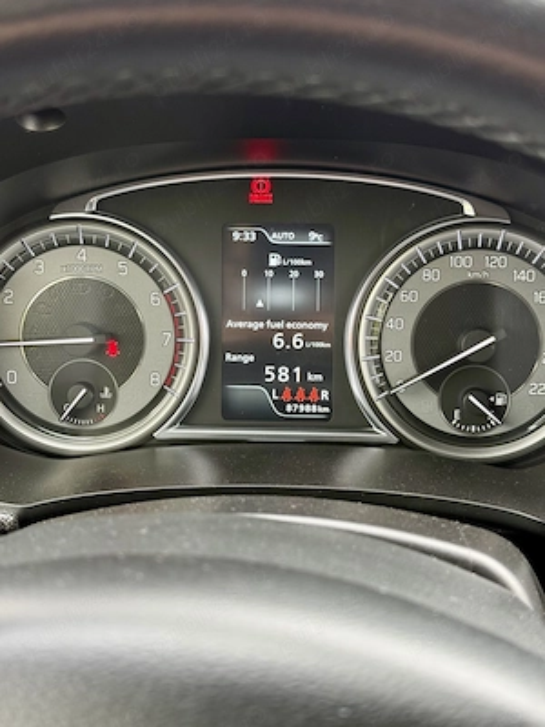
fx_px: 1008
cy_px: 364
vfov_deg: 39.7
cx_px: 272
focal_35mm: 48
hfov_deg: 30.3
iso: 100
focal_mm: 6.76
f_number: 1.78
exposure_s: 1/68
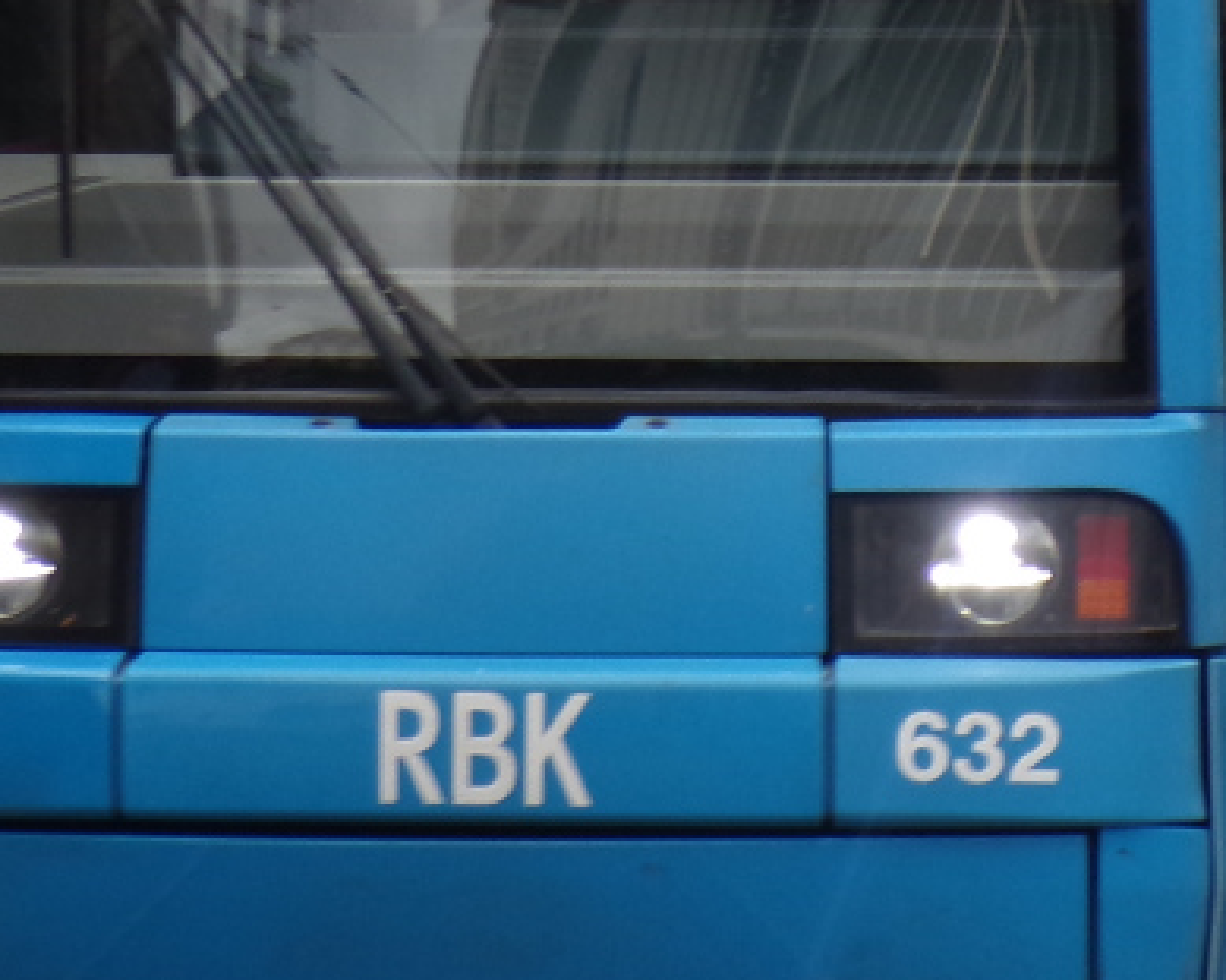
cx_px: 813
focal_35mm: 372
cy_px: -184
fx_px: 13495
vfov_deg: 4.1
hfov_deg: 5.2
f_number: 4.3
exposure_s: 1/125
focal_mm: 20.4
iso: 100
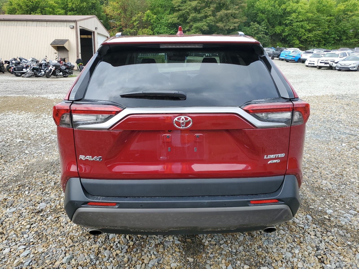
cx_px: 180
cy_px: 134
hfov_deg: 67.3
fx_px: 270
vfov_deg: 53.1
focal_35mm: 26
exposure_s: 1/833
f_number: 1.5
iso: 50
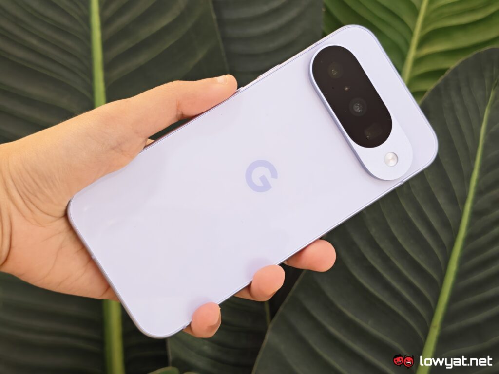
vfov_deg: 31.5
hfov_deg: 41.2
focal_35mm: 46
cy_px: 187
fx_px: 663
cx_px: 250
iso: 160
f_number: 1.6
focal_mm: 5.4
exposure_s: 1/50
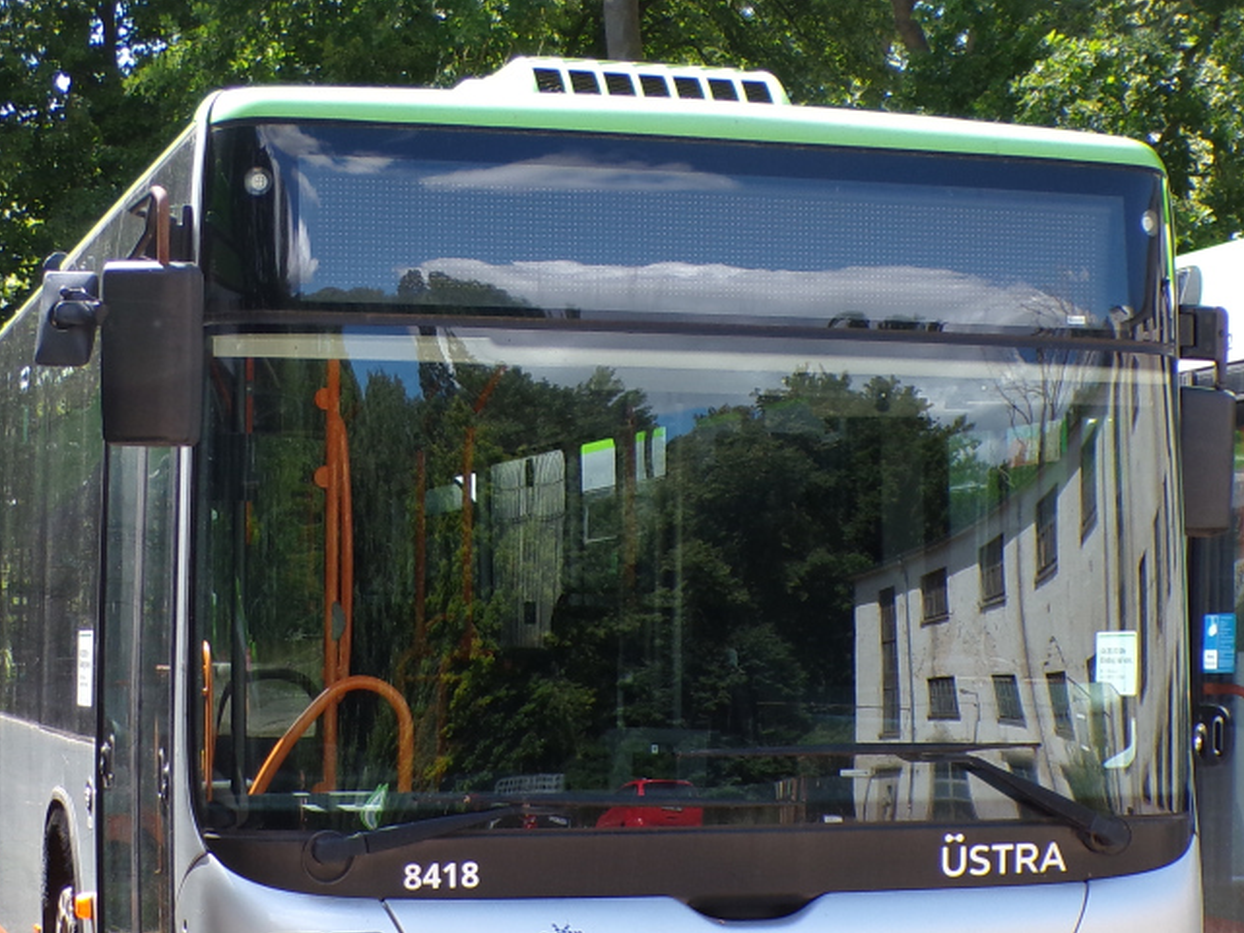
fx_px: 2696
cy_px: 591
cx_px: 615
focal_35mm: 75
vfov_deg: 19.6
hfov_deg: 26.0
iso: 100
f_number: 3.3
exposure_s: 1/280
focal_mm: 6.6
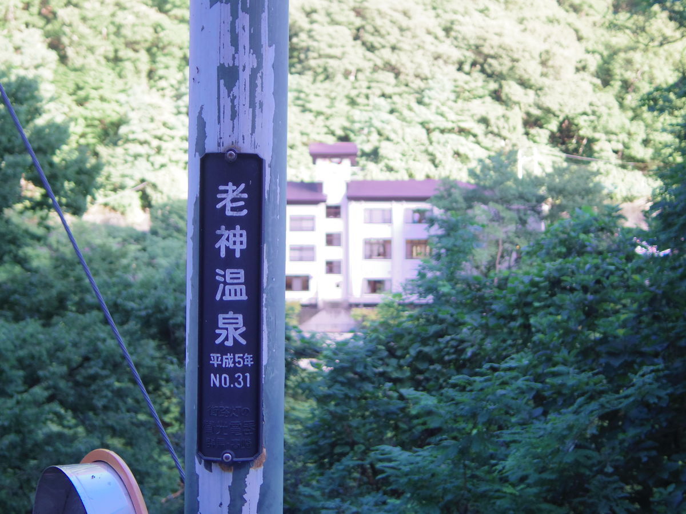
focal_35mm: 47
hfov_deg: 40.4
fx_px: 931
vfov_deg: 30.9
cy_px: 257
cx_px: 343
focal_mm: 8.5
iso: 250
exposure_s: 1/200
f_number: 1.9
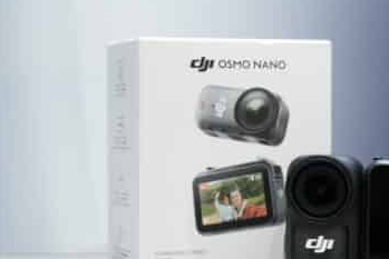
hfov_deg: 15.8
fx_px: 1394
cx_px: 260
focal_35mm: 129
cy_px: 163
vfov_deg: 10.6
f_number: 4
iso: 400
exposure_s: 1/60
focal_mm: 50
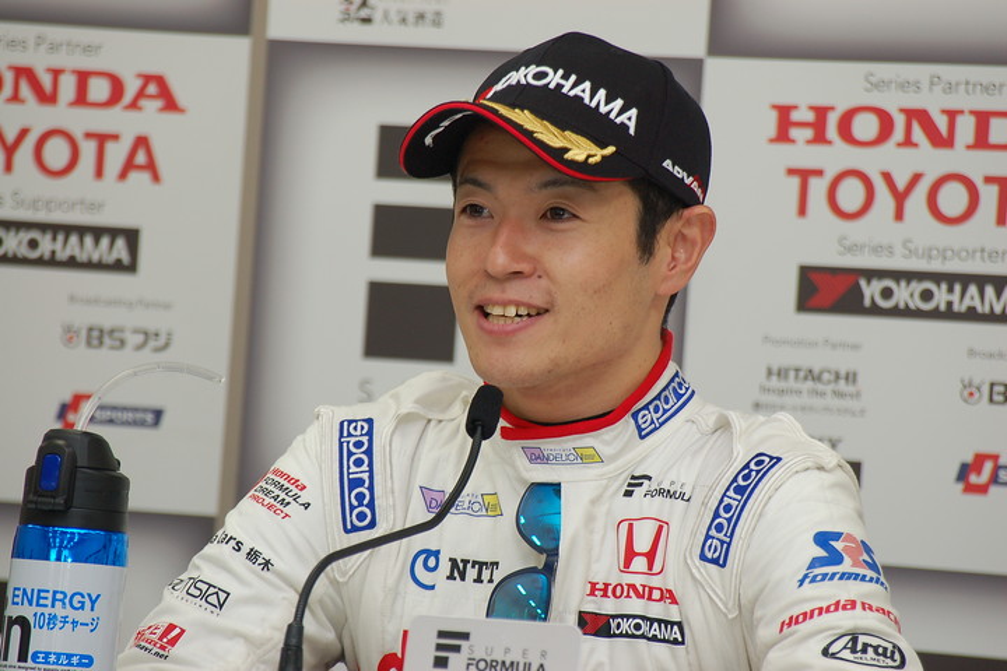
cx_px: 504
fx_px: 8391
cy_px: 336
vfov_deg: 4.6
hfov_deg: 6.9
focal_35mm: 300
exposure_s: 1/60
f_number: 5.6
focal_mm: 200
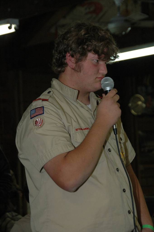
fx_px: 791
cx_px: 77
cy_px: 116
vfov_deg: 16.7
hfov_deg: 11.1
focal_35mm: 123
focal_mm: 82
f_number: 5.3
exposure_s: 1/60
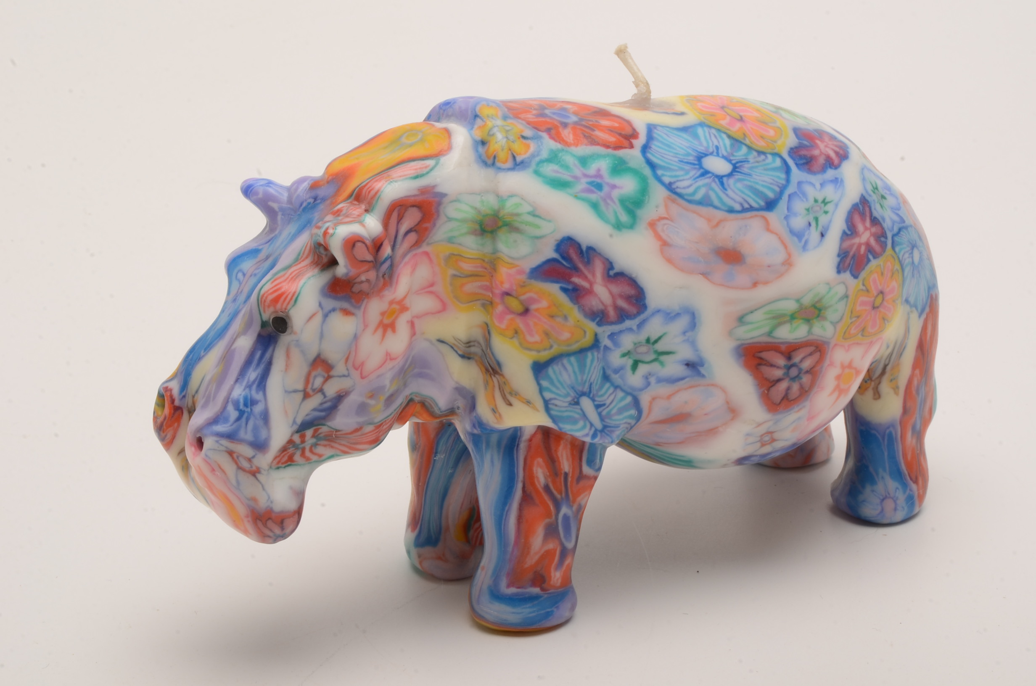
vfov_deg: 19.6
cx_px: 518
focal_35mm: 69
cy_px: 343
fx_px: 1982
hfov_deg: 29.3
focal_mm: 46
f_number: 32
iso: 100
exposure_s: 1/160
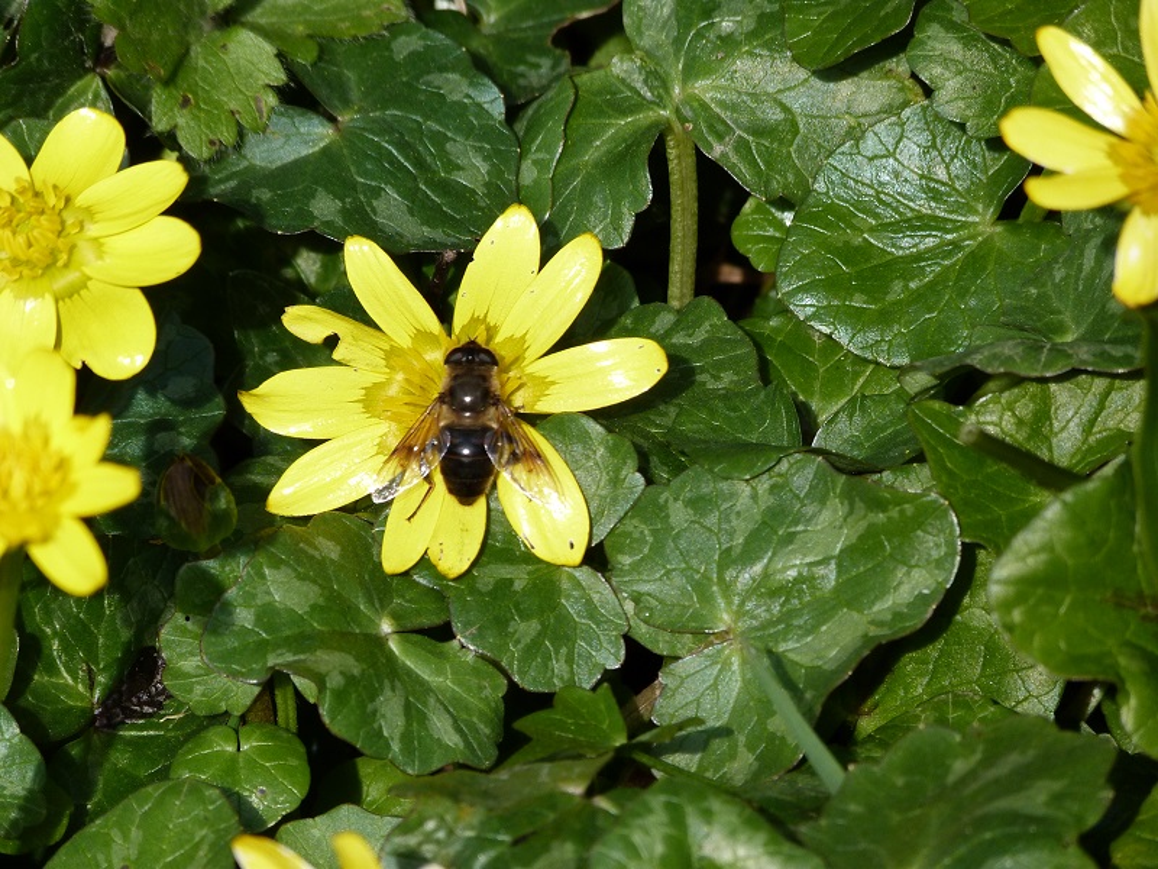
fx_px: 17462
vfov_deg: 2.8
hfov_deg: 3.8
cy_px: 434
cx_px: 579
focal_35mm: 522
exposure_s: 1/500
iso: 160
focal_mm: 94
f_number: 5
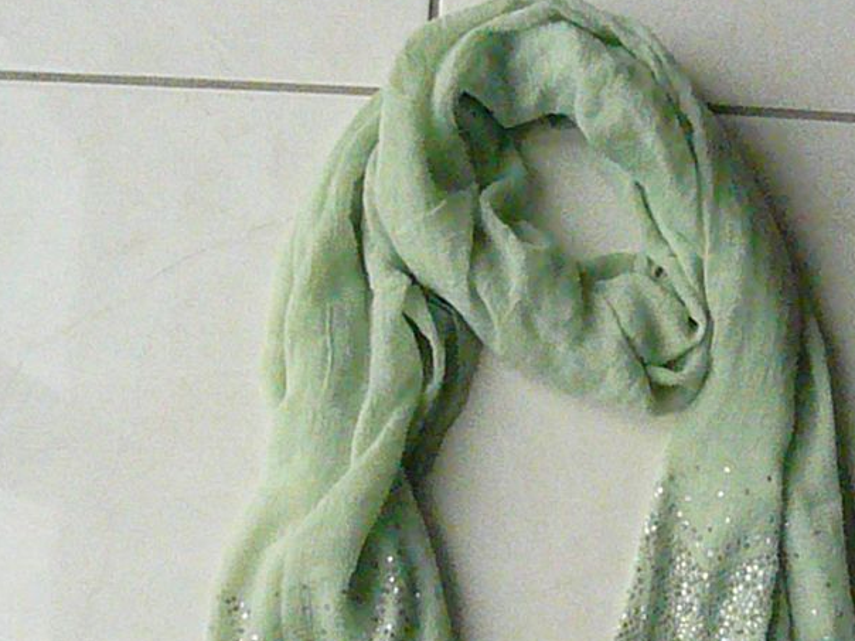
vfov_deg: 27.1
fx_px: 1309
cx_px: 612
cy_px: 490
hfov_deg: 35.6
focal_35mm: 53
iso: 3200
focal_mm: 5.2
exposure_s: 1/250
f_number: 9
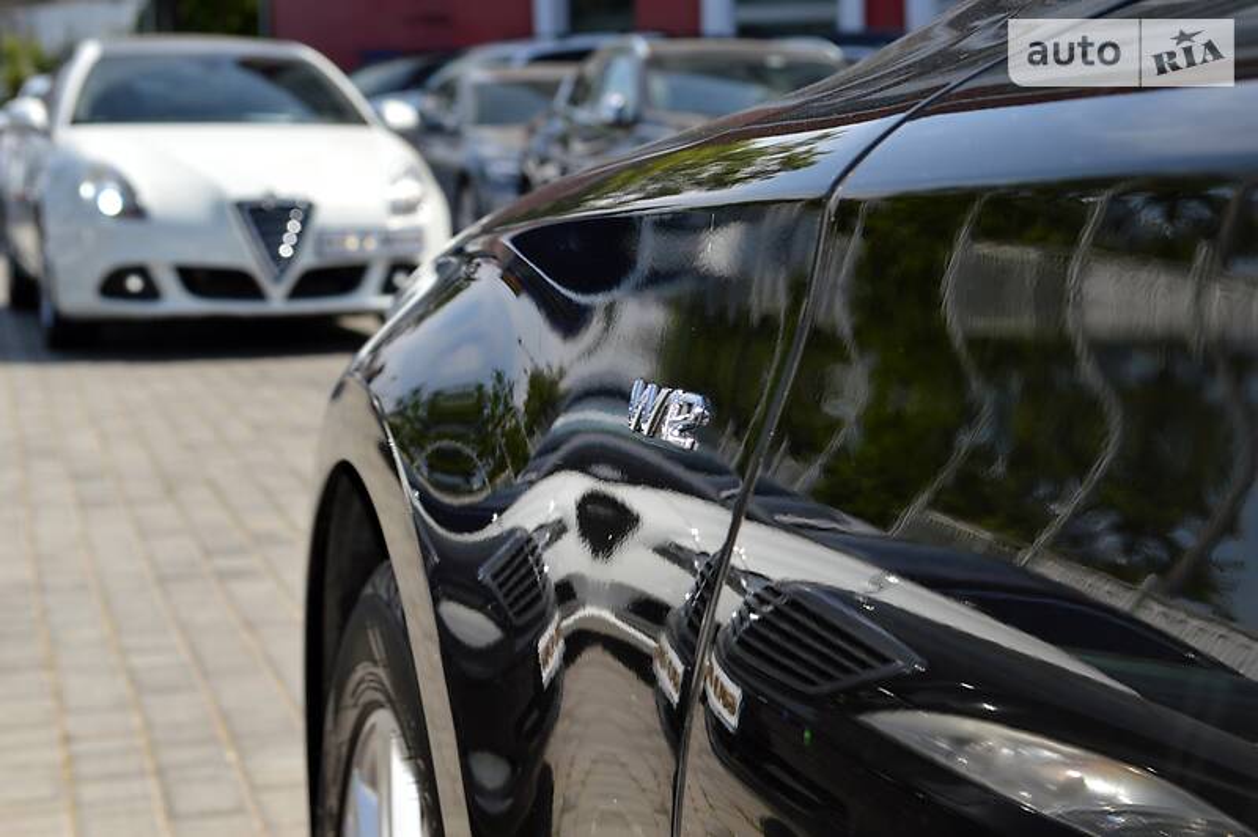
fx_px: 2357
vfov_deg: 20.1
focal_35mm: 68
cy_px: 418
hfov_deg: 29.9
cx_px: 629
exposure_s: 1/200
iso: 100
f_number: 8
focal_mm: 45
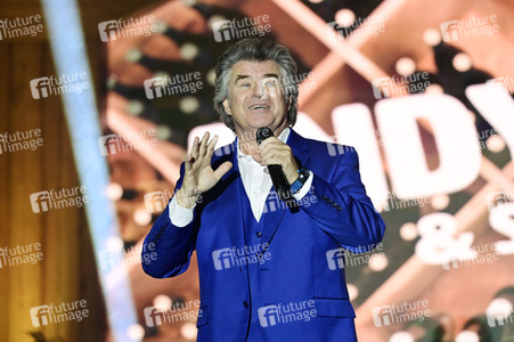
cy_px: 171
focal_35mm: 200
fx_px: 2853
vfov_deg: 6.9
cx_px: 257
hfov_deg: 10.3
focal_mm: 200
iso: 2500
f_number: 2.8
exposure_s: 1/400
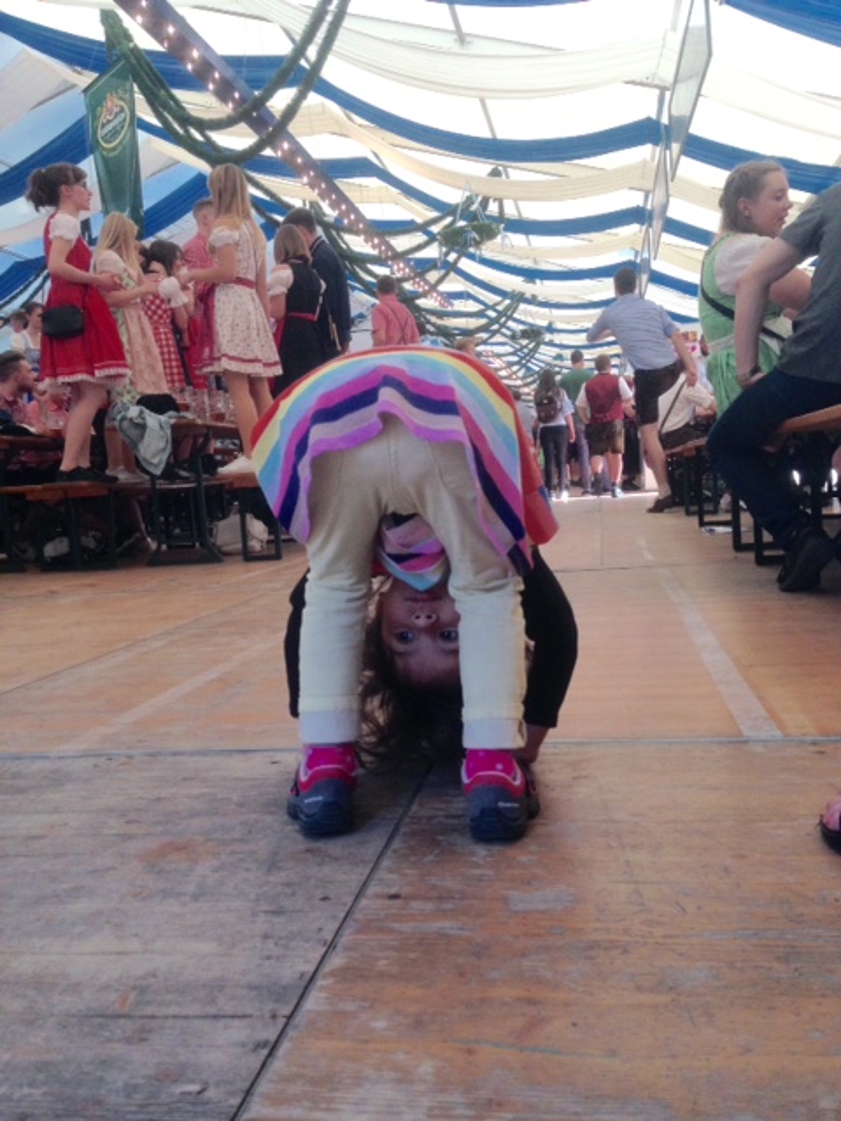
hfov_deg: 42.9
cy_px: 560
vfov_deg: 55.4
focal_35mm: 33
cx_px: 420
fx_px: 1069
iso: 100
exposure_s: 1/120
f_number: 2.4
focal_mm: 4.12
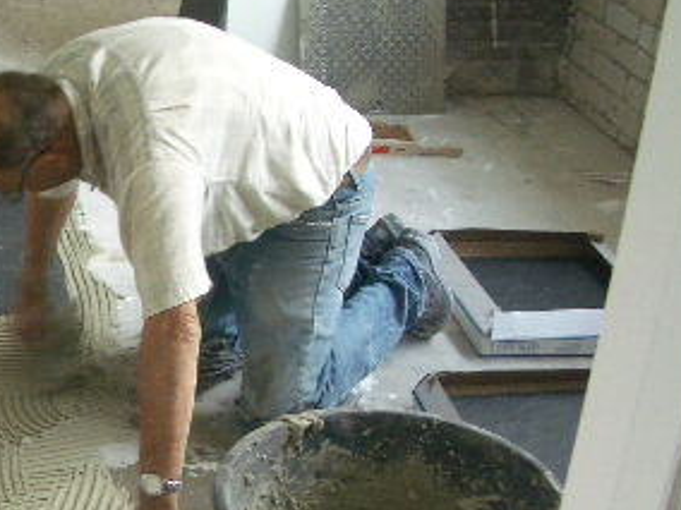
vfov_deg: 18.5
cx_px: 60
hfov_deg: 24.0
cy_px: 383
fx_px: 1554
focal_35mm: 79
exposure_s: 1/15
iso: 100
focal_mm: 5.8
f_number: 2.6
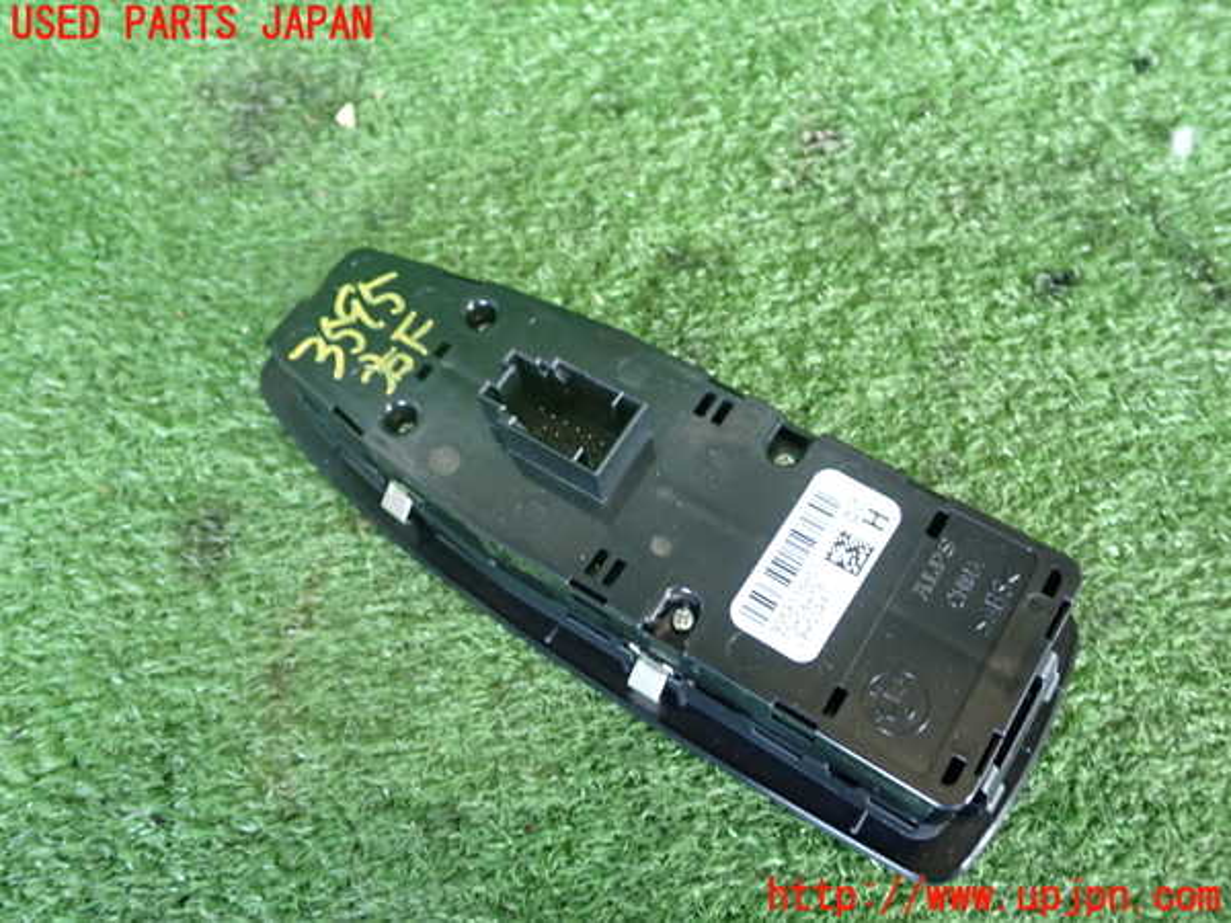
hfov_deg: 56.8
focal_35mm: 32
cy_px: 462
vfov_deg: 44.2
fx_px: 1138
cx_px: 616
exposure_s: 1/30
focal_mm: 5.79
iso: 400
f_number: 2.4
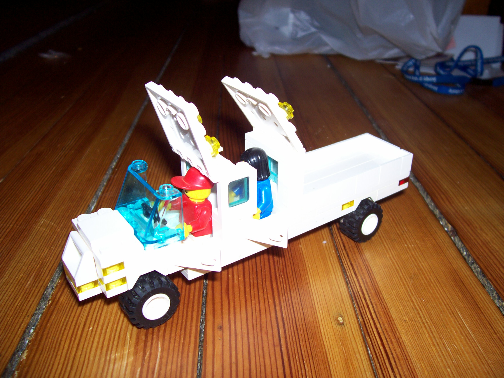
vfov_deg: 41.8
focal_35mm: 34
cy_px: 189
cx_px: 252
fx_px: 495
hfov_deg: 54.0
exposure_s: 1/64
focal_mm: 5.6
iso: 80
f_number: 2.7
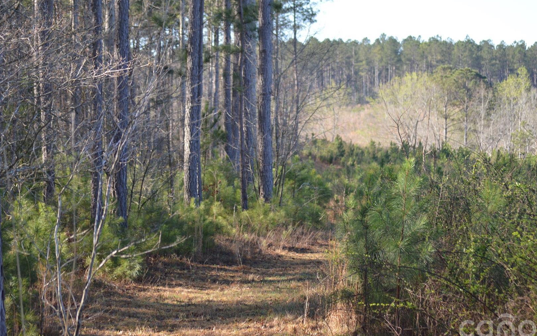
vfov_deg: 8.2
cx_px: 319
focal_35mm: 159
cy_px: 128
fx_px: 2327
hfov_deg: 13.2
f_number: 4.5
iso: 100
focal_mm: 82
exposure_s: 1/200
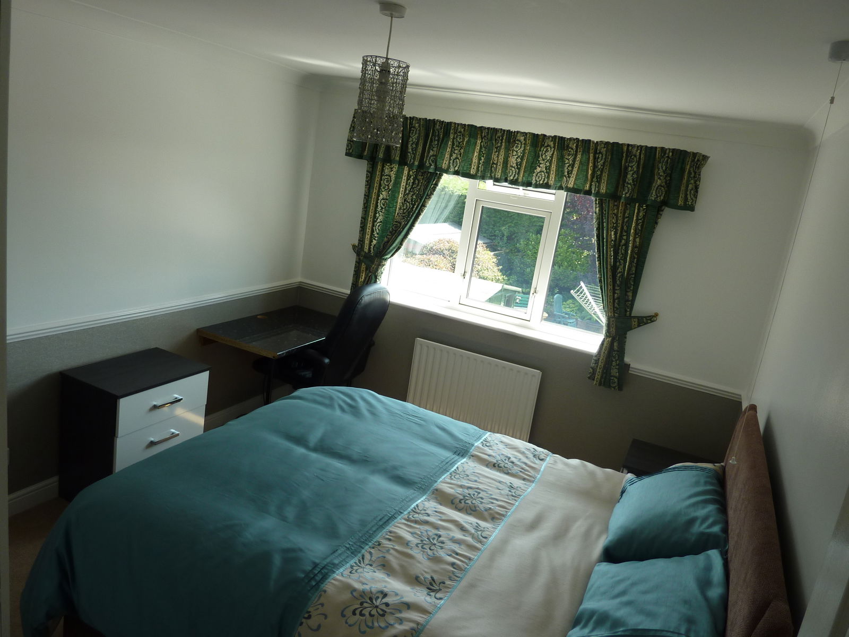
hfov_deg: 69.4
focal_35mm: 25
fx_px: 613
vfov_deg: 54.9
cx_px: 424
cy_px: 318
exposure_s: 1/80
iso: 80
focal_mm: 4.1
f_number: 3.3
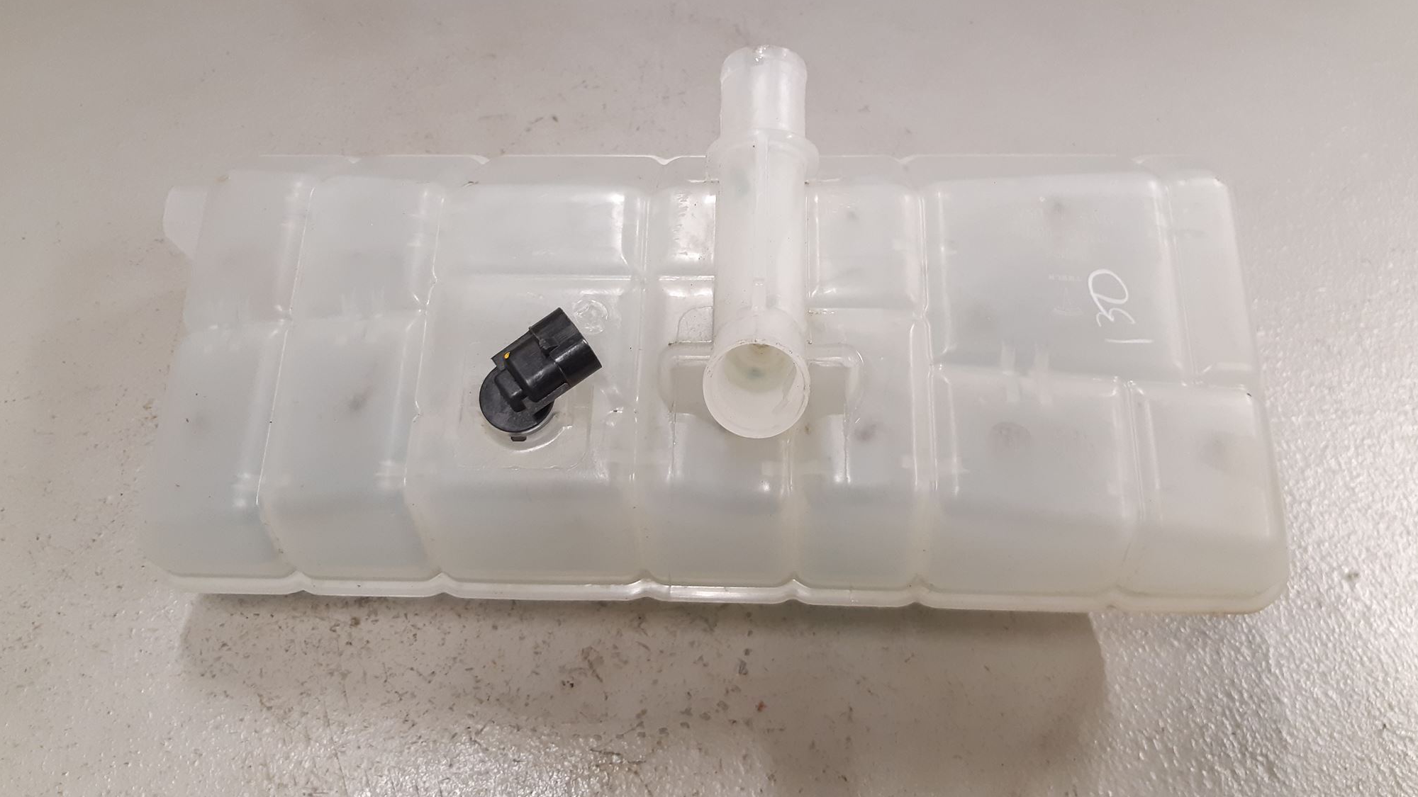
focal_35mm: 29
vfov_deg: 40.0
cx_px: 713
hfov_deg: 66.1
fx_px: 1090
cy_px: 310
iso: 160
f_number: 1.7
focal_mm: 3.93
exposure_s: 1/50
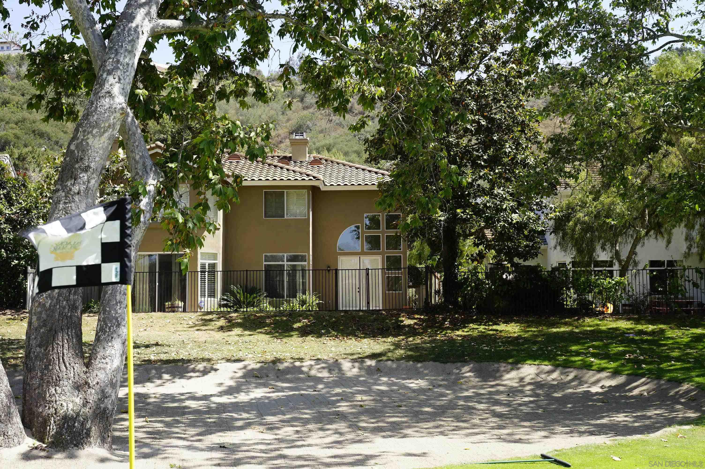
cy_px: 234
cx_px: 352
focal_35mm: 48
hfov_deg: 41.1
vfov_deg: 28.0
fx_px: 939
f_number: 9
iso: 100
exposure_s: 1/80
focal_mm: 48
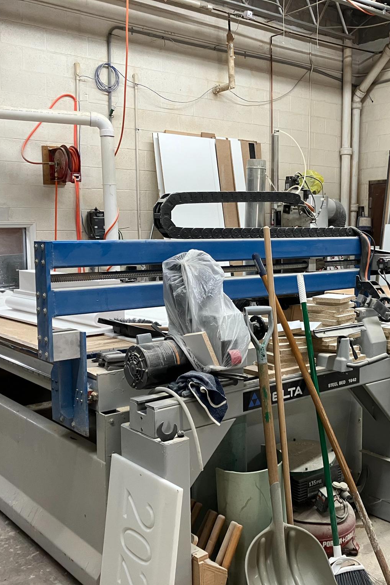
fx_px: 633
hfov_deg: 33.9
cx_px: 263
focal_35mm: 39
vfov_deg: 49.5
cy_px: 293
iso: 125
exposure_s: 1/60
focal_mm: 3.99
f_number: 1.8
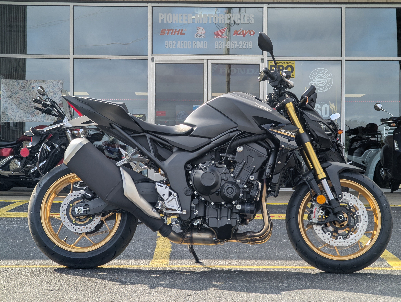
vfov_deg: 14.0
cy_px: 151
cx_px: 200
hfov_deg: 18.5
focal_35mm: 106
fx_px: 1230
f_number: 3.5
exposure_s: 1/217
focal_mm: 19
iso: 30
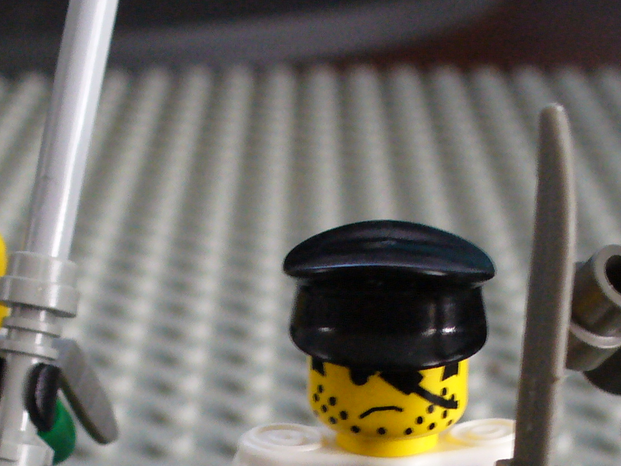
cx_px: 353
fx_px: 1561
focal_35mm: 87
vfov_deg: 16.4
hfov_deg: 22.5
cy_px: 534
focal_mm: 6.1
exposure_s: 1/8
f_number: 2.8
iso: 200
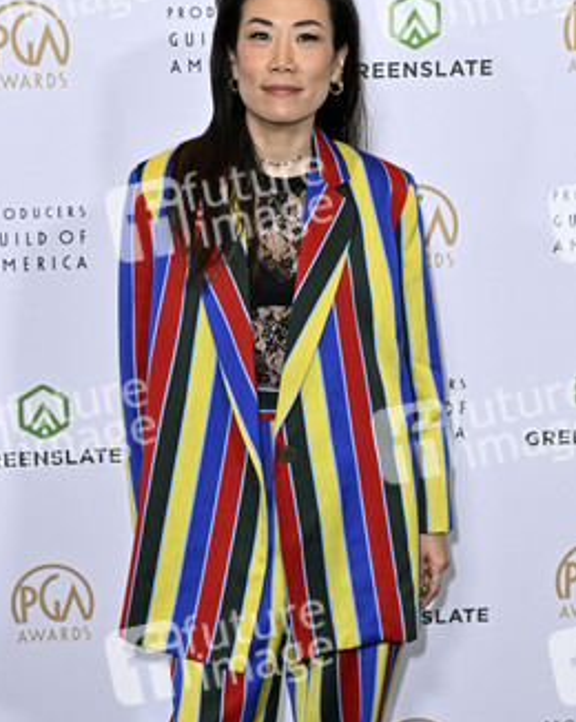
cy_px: 321
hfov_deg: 28.6
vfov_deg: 35.4
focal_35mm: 53
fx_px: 1132
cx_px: 284
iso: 2000
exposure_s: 1/320
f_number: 5.6
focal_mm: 46
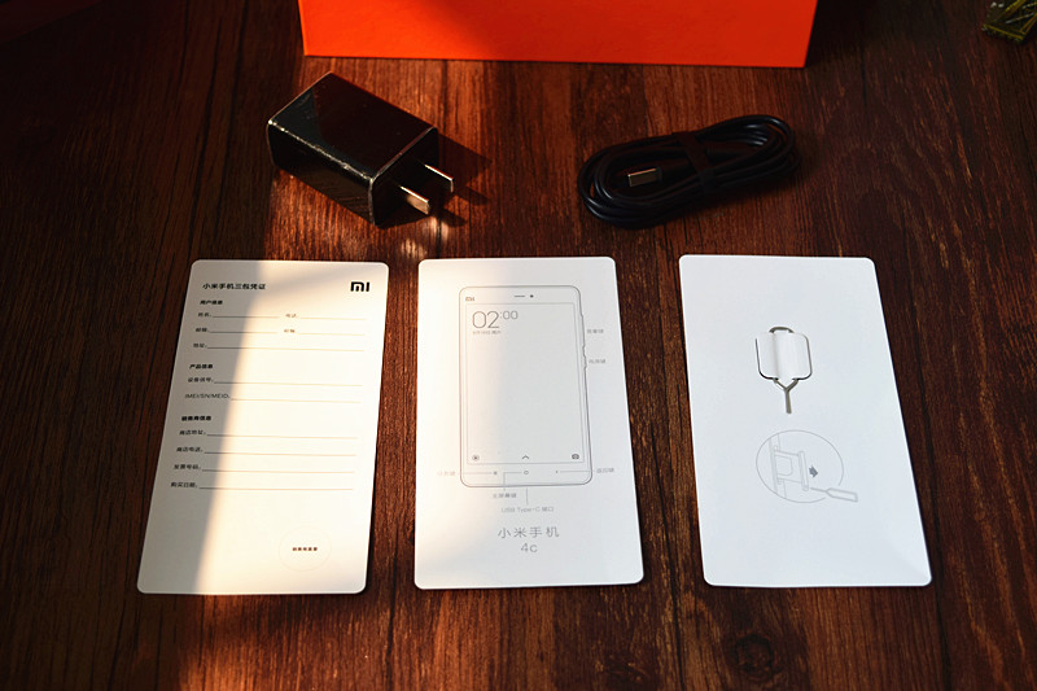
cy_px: 346
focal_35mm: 57
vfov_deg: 23.8
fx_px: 1641
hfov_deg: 35.1
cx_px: 518
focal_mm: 38
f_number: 5.6
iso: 180
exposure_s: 1/80
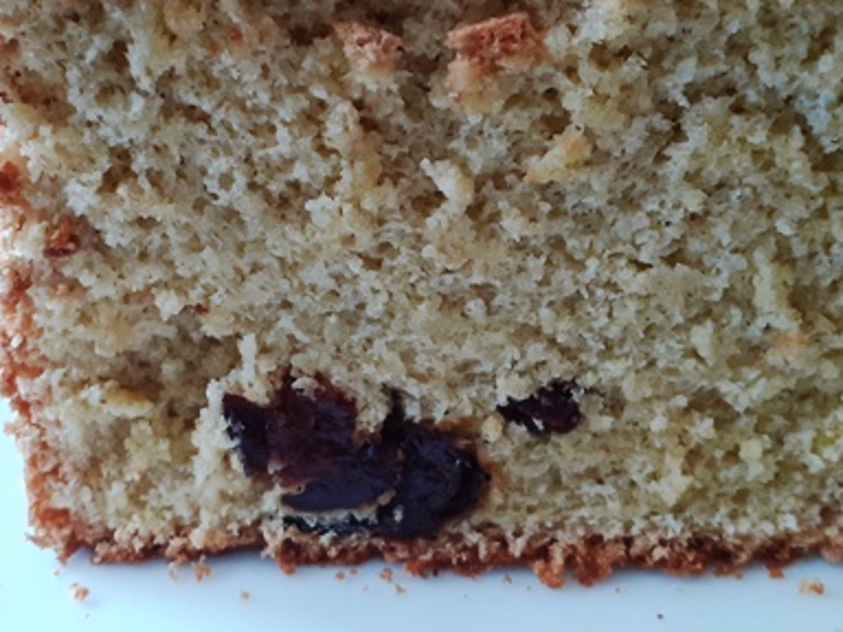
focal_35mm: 45
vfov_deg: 32.0
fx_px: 1096
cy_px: 237
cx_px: 369
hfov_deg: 42.0
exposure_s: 1/50
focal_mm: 3.6
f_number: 1.9
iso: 200
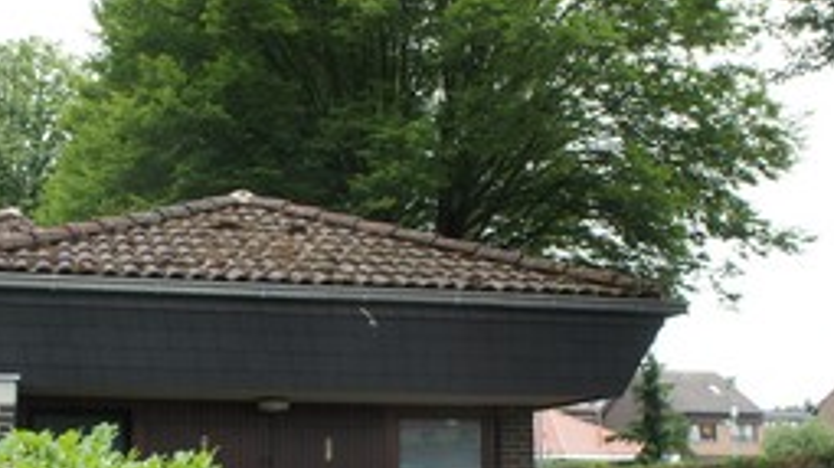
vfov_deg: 23.4
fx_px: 1127
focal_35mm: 51
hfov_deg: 40.0
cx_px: 262
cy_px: 301
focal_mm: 18
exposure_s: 1/250
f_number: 6.3
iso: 500
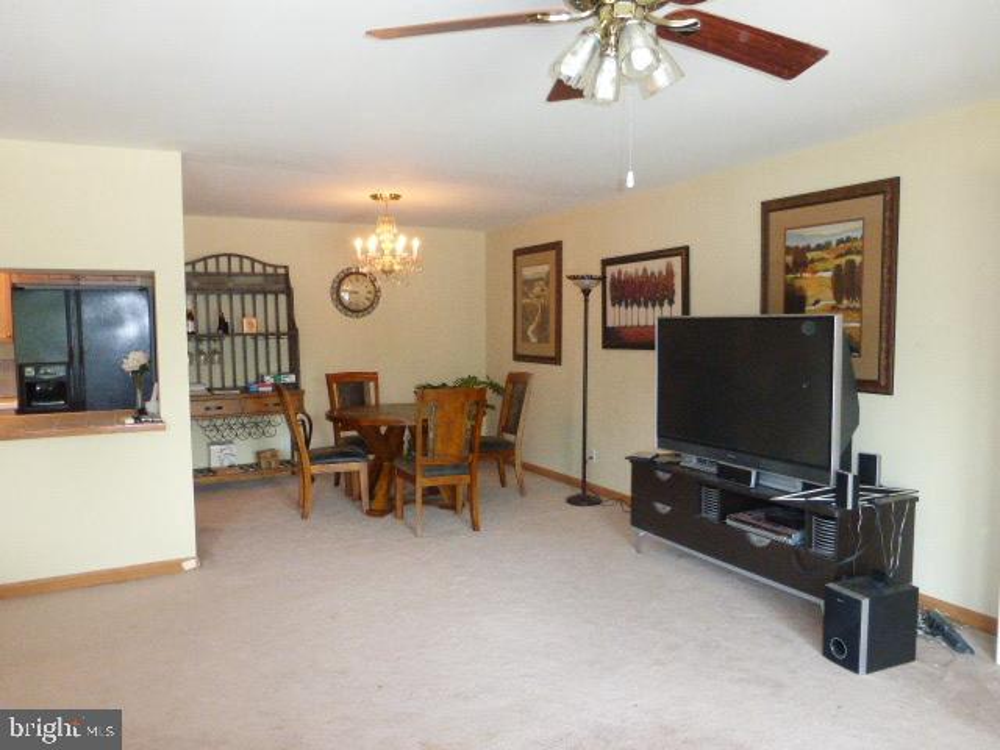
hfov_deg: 69.4
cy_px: 375
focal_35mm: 25
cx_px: 500
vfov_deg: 54.9
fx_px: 722
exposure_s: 1/60
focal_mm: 4.3
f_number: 3.3
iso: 800
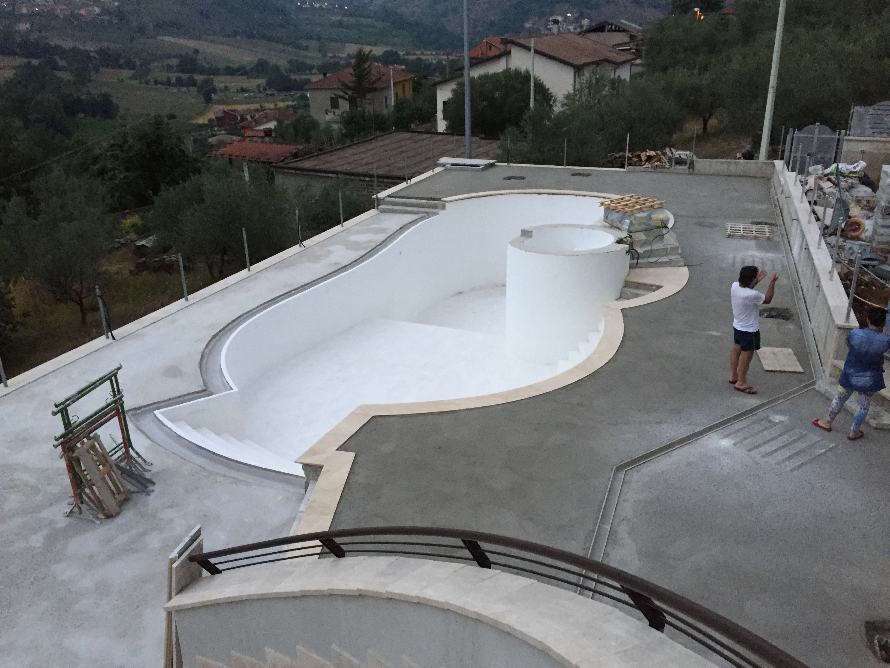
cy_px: 334
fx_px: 746
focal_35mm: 29
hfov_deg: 61.7
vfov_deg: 48.2
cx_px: 445
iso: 250
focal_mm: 4.15
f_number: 2.2
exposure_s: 1/17
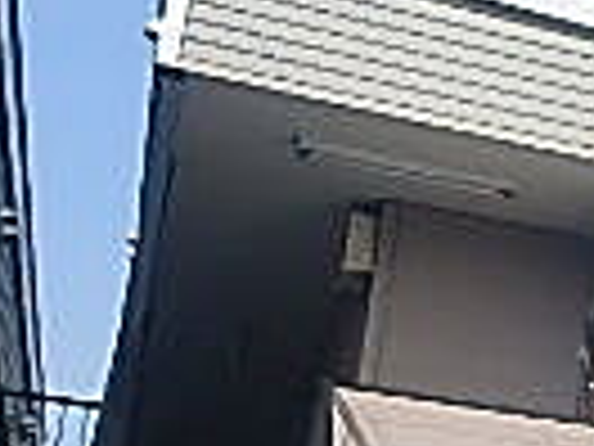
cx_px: 1080
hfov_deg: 16.2
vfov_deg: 14.3
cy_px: 455
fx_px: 1750
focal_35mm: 102
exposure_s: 1/1000
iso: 125
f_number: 3.5
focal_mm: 3.7
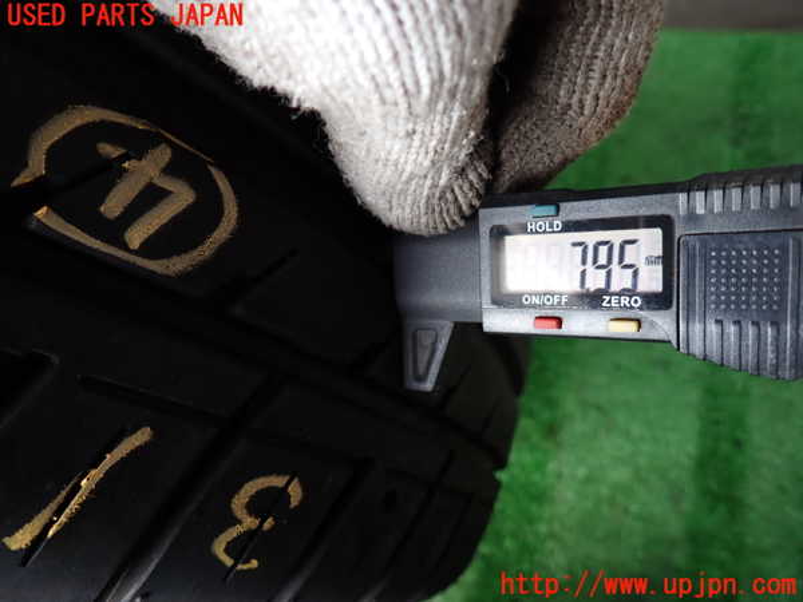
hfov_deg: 69.4
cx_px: 402
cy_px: 301
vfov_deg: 54.9
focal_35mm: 25
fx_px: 580
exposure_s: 1/60
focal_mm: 4.5
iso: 100
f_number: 2
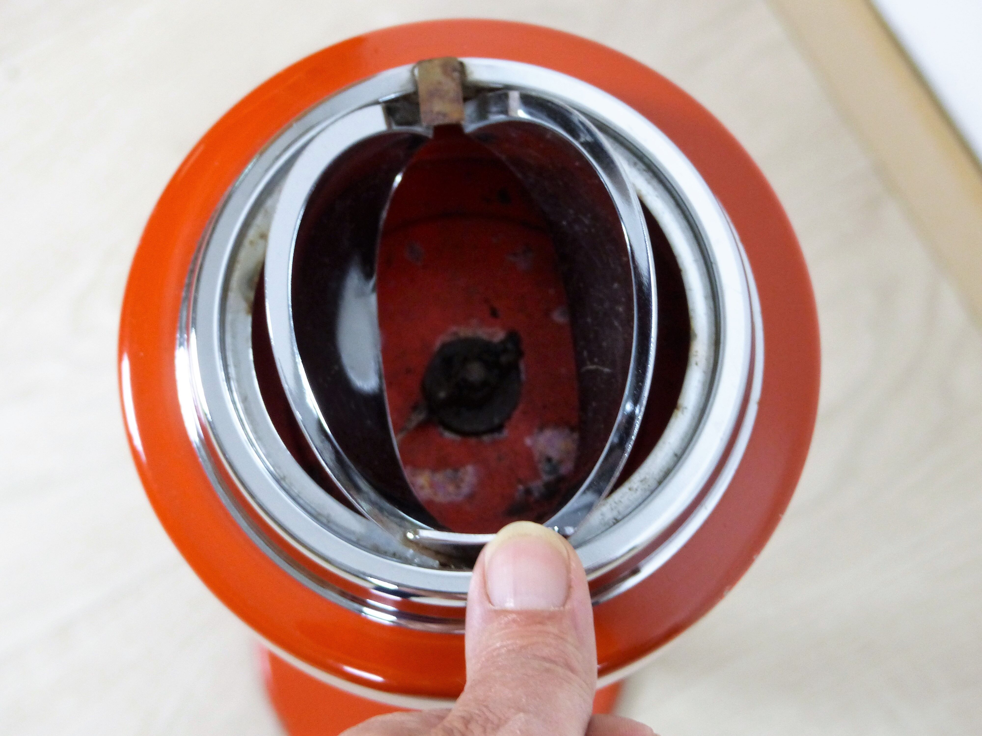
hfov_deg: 25.7
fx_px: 2156
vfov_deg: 19.4
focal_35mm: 76
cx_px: 491
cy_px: 368
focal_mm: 13
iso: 400
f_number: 2.8
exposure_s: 1/25
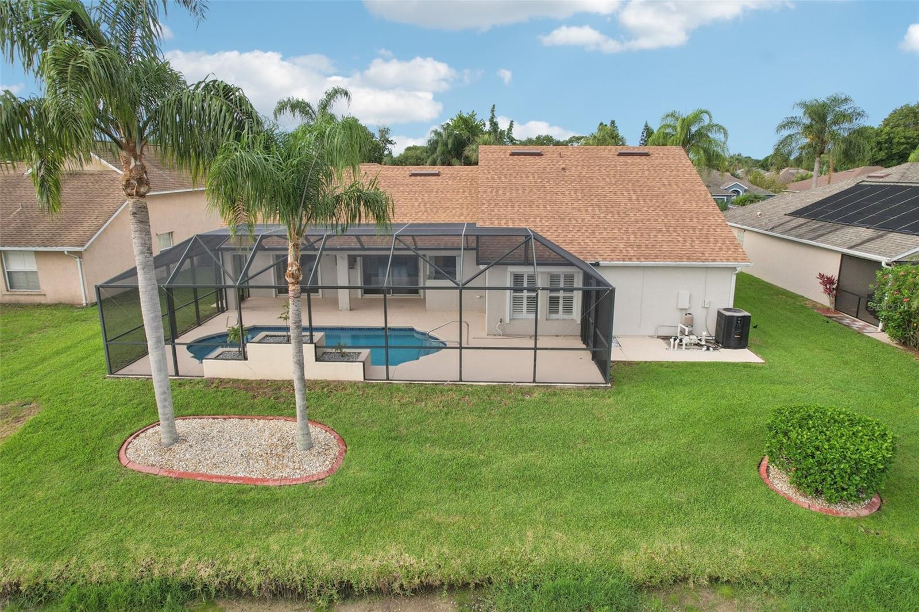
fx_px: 561
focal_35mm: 22
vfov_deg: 57.2
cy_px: 306
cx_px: 460
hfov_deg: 78.6
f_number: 2.8
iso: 120
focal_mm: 8.38
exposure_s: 1/1000
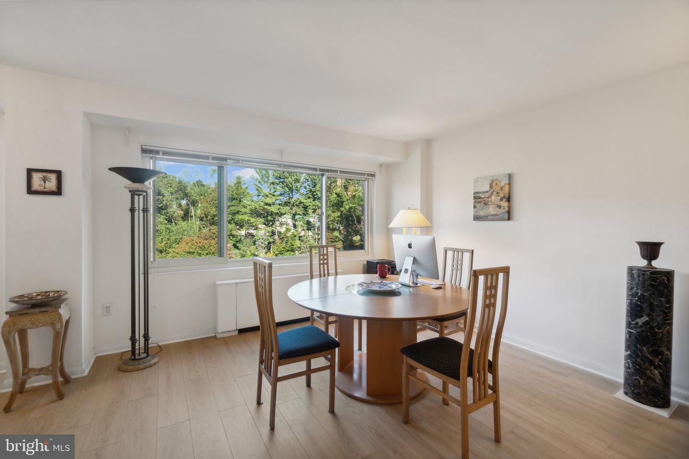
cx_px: 344
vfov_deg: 77.3
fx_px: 287
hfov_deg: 100.4
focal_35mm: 15
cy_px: 230
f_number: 7.1
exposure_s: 1/40
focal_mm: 10
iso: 200
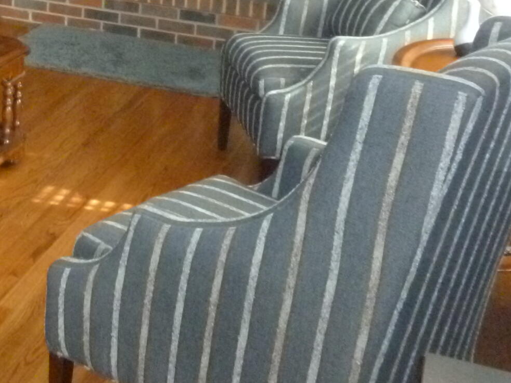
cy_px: -109
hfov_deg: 24.7
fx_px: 1077
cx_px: -59
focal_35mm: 73
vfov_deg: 18.8
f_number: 3.3
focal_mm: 5
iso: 640
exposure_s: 1/60
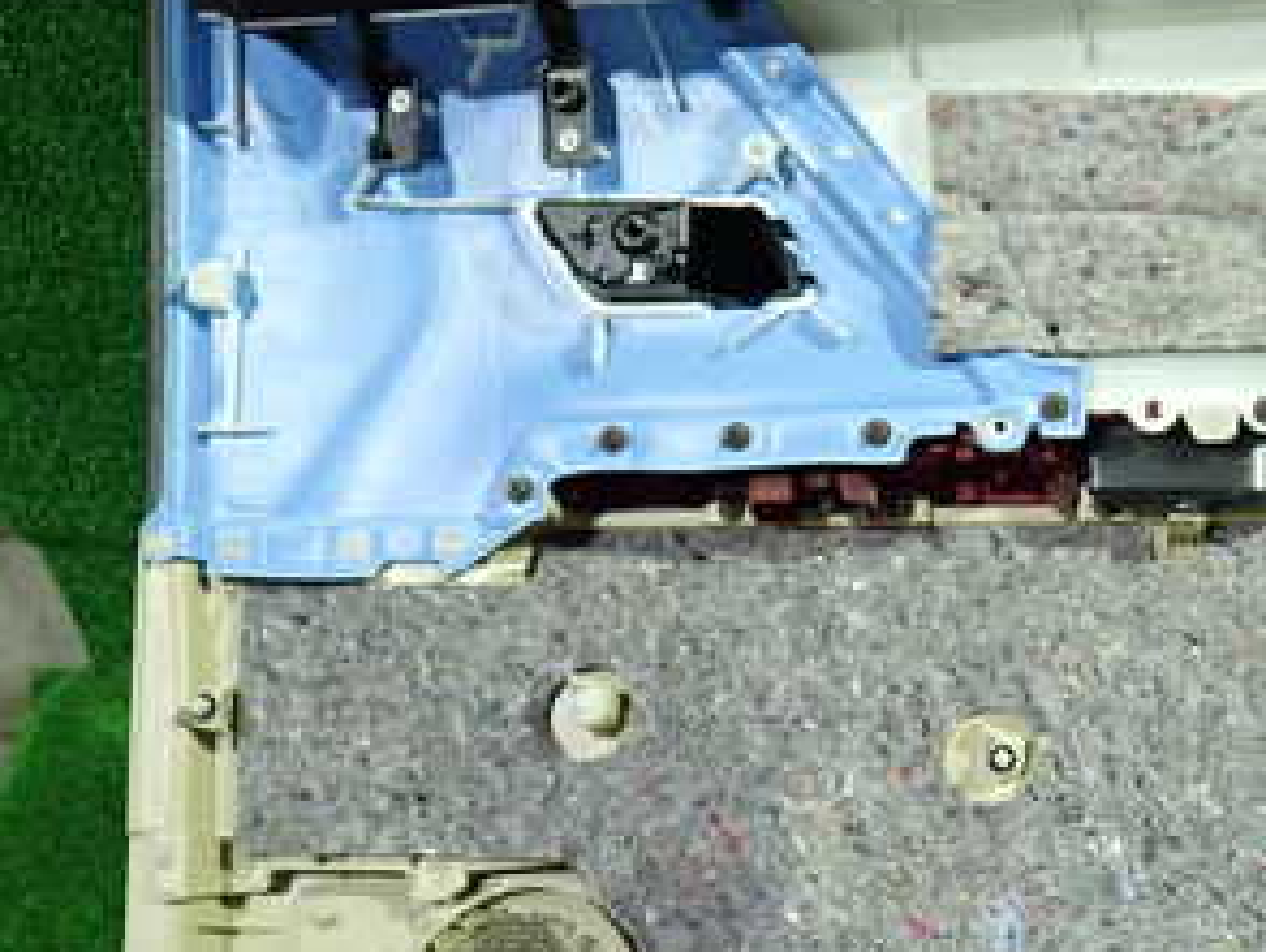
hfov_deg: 36.2
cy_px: 668
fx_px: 1867
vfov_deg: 28.3
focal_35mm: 51
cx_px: 1008
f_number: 2
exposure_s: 1/30
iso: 500
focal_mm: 4.5
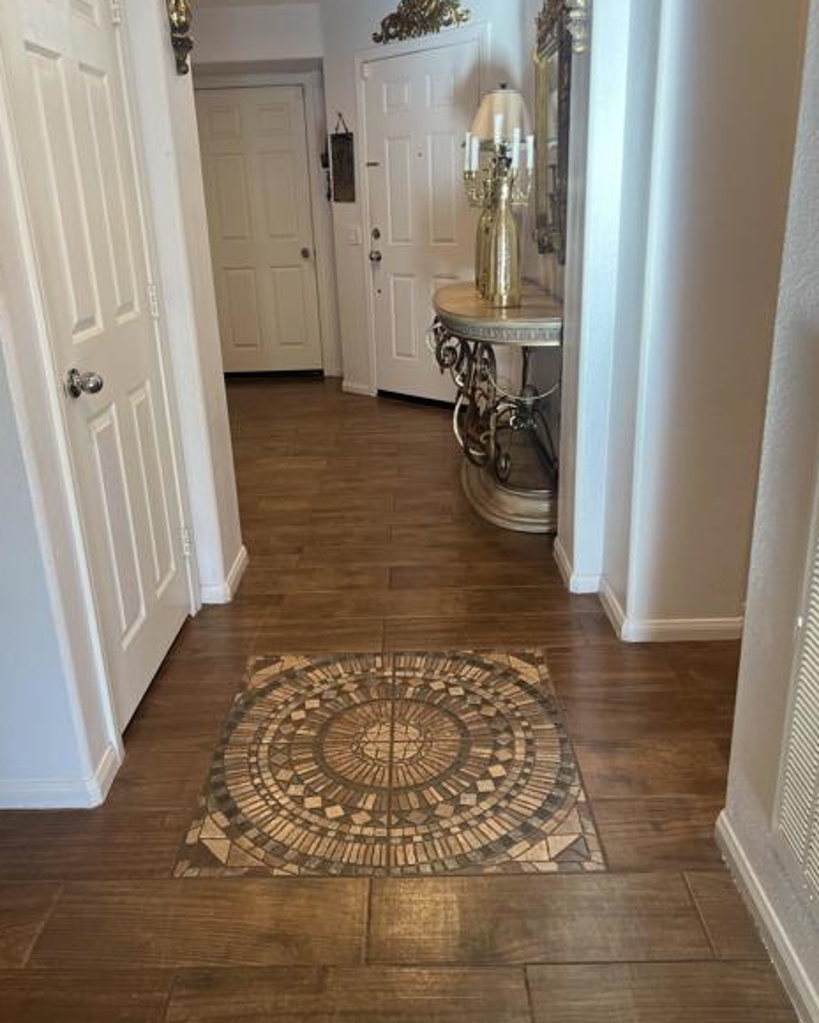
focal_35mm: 28
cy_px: 483
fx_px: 848
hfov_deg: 51.5
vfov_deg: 62.2
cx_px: 397
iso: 100
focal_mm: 5.7
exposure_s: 1/120
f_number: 1.5
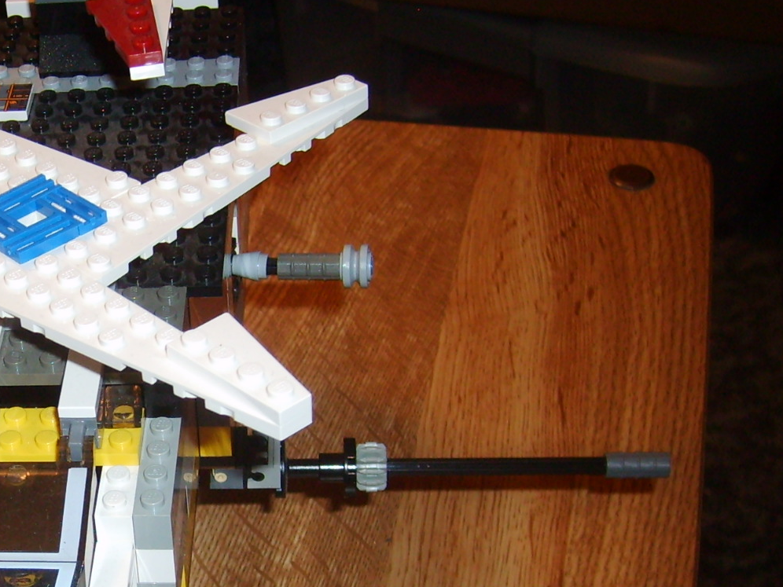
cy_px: 456
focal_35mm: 72
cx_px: 17
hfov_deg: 25.8
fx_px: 1629
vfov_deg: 20.2
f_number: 2.8
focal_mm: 5.8
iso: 100
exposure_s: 1/45
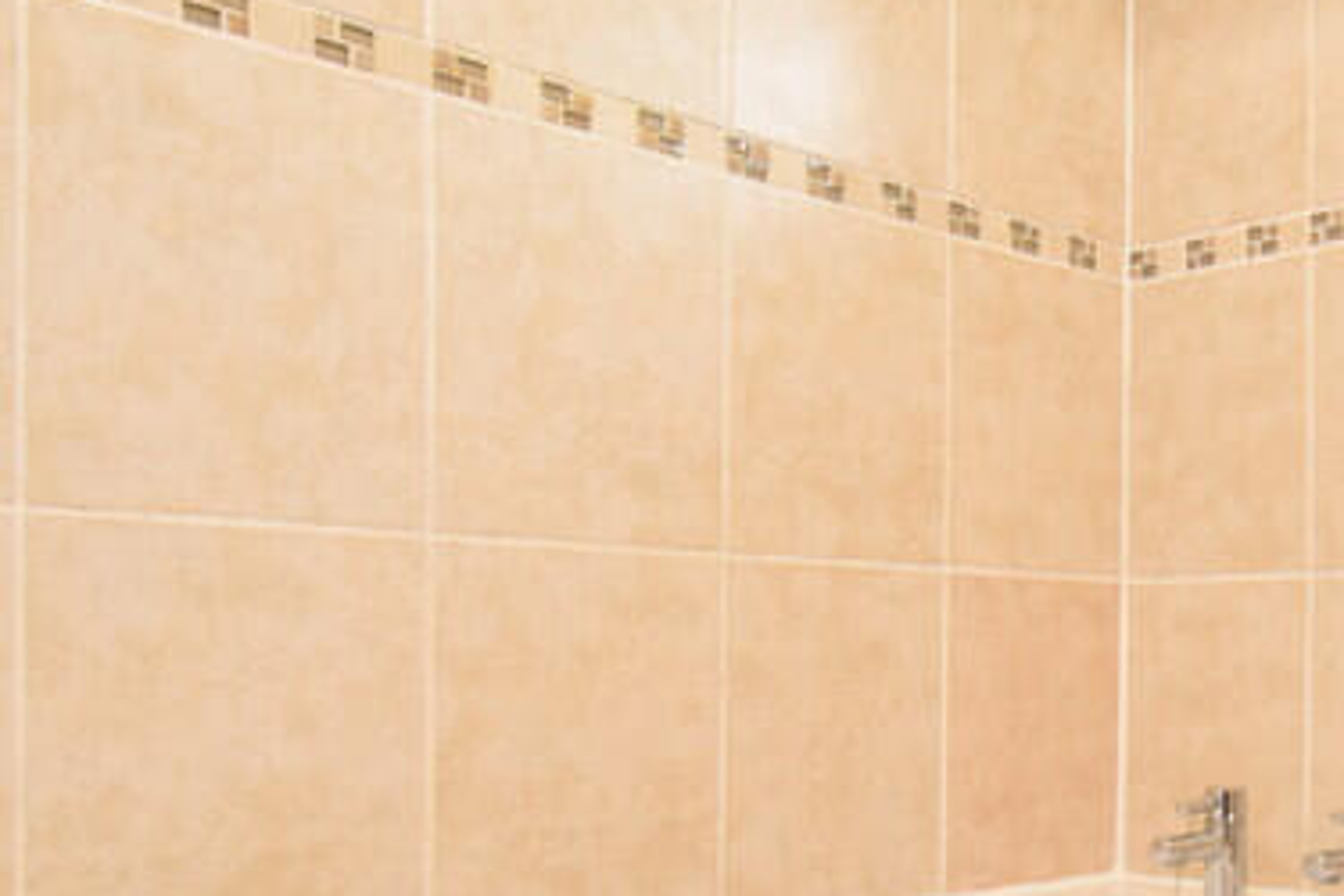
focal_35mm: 41
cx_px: 1262
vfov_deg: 32.3
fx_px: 1531
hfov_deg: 42.6
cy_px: 604
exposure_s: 1/160
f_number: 4.5
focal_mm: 10
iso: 800
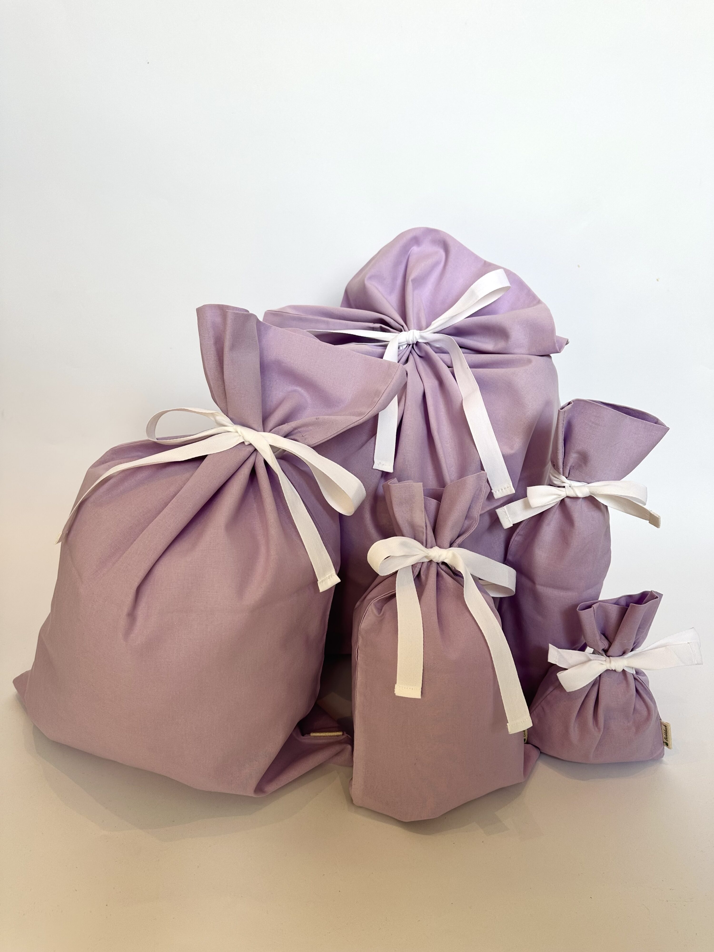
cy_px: 476
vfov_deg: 71.6
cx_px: 357
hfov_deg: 56.8
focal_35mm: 24
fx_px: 660
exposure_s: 1/100
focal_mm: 6.86
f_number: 1.78
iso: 64
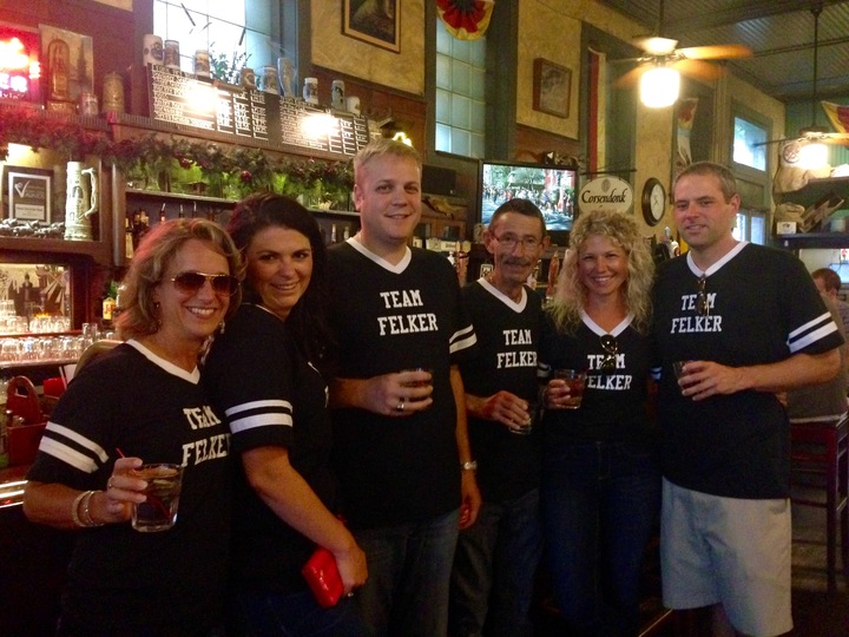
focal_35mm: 33
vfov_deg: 42.9
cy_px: 318
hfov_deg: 55.4
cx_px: 424
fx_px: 809
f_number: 2.4
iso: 800
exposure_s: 1/15
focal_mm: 4.12
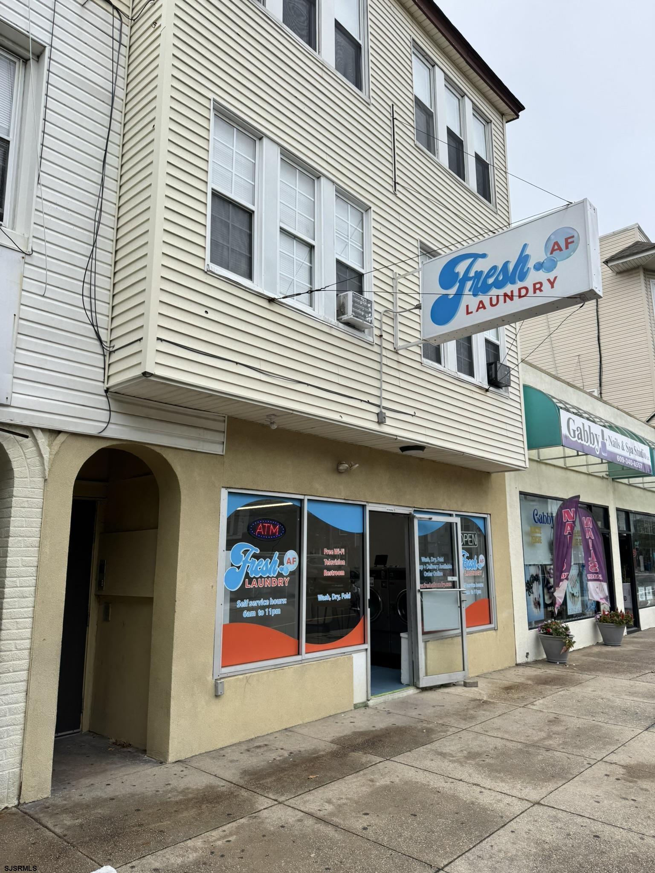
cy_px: 436
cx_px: 328
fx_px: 606
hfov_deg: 56.8
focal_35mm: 24
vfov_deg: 71.6
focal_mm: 6.76
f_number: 1.78
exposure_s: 1/2604
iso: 80
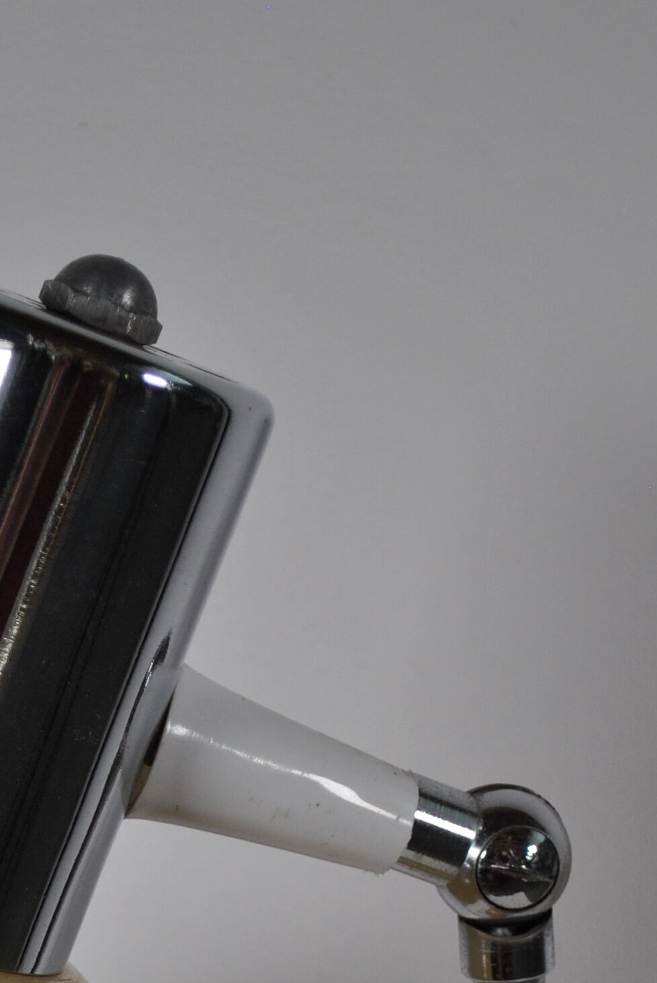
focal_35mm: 151
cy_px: 1101
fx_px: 4124
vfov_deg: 13.3
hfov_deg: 9.1
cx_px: 11
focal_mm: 38
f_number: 5
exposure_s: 1/250
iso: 200
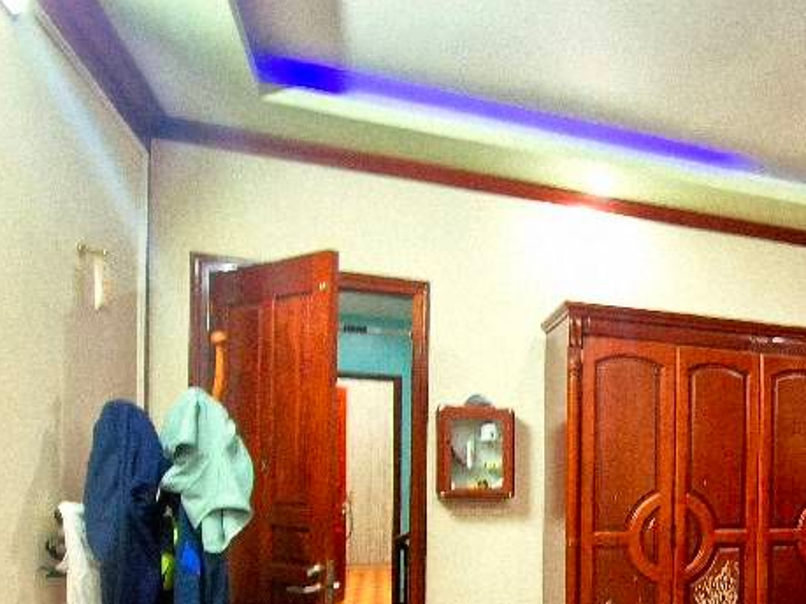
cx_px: 722
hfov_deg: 54.0
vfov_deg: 45.2
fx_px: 675
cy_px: 504
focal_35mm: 29
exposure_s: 1/50
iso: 500
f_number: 2.2
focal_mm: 2.2
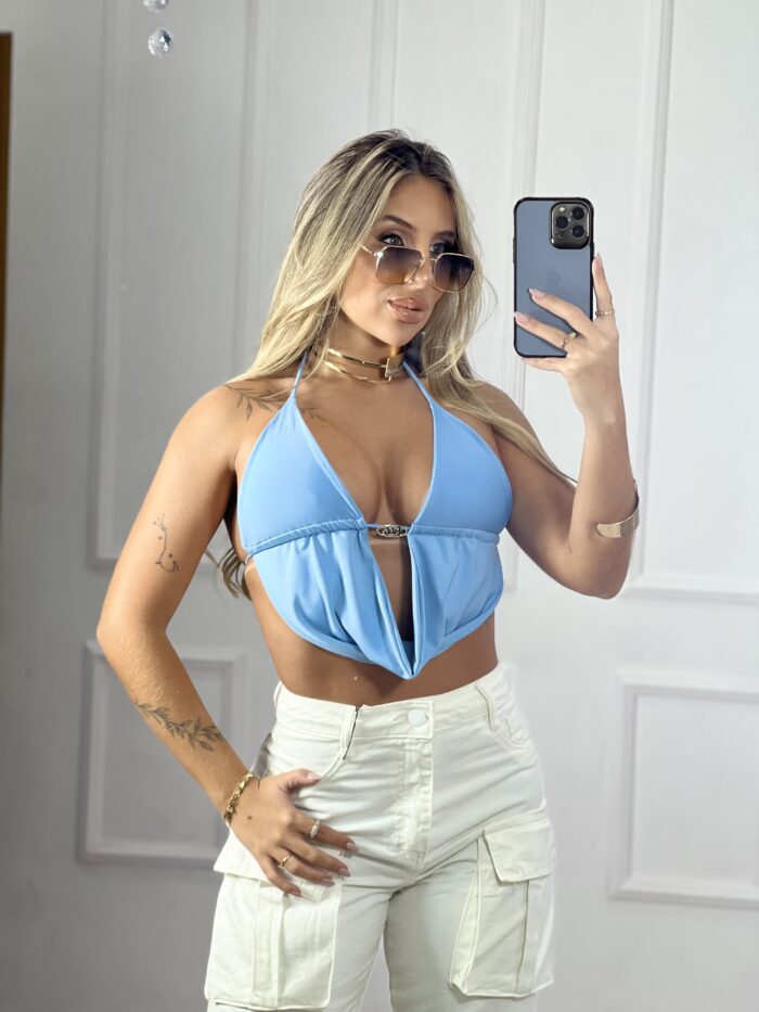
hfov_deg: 19.1
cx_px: 380
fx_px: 2251
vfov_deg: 25.3
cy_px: 506
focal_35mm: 77
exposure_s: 1/120
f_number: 2.8
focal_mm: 9
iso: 100
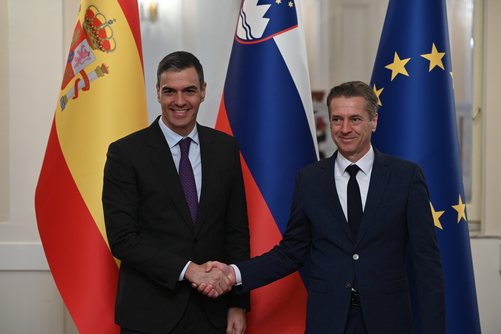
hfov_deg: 17.7
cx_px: 250
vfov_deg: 11.8
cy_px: 167
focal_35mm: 116
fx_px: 1613
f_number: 3.5
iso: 2500
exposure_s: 1/125
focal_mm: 116
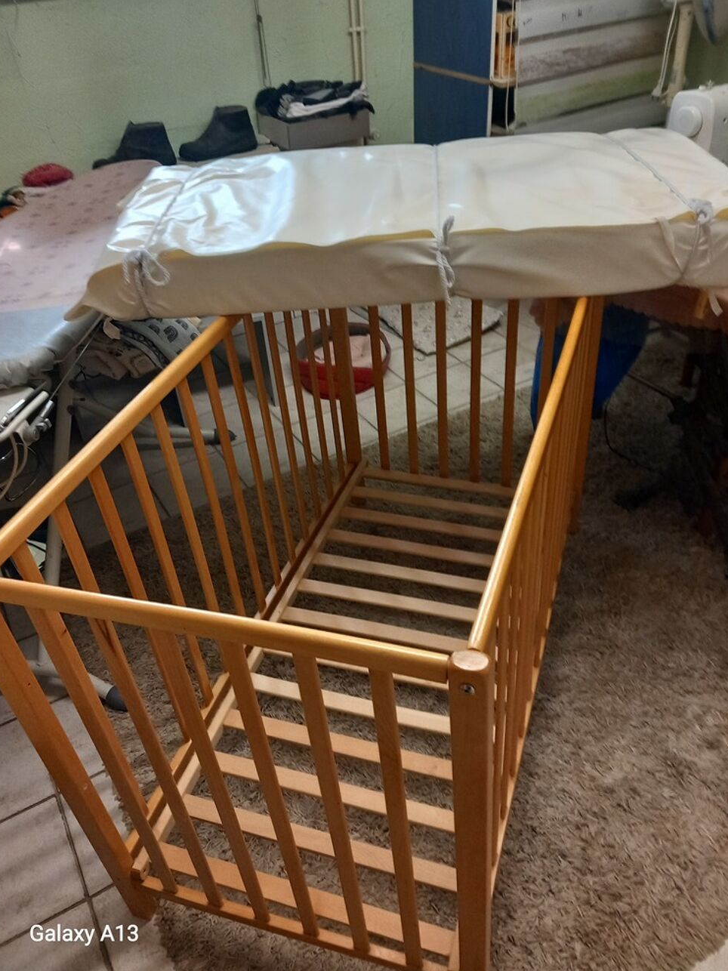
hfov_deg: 49.7
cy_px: 490
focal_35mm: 28
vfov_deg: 63.5
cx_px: 359
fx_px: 785
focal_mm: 4
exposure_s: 1/33
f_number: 1.8
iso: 250
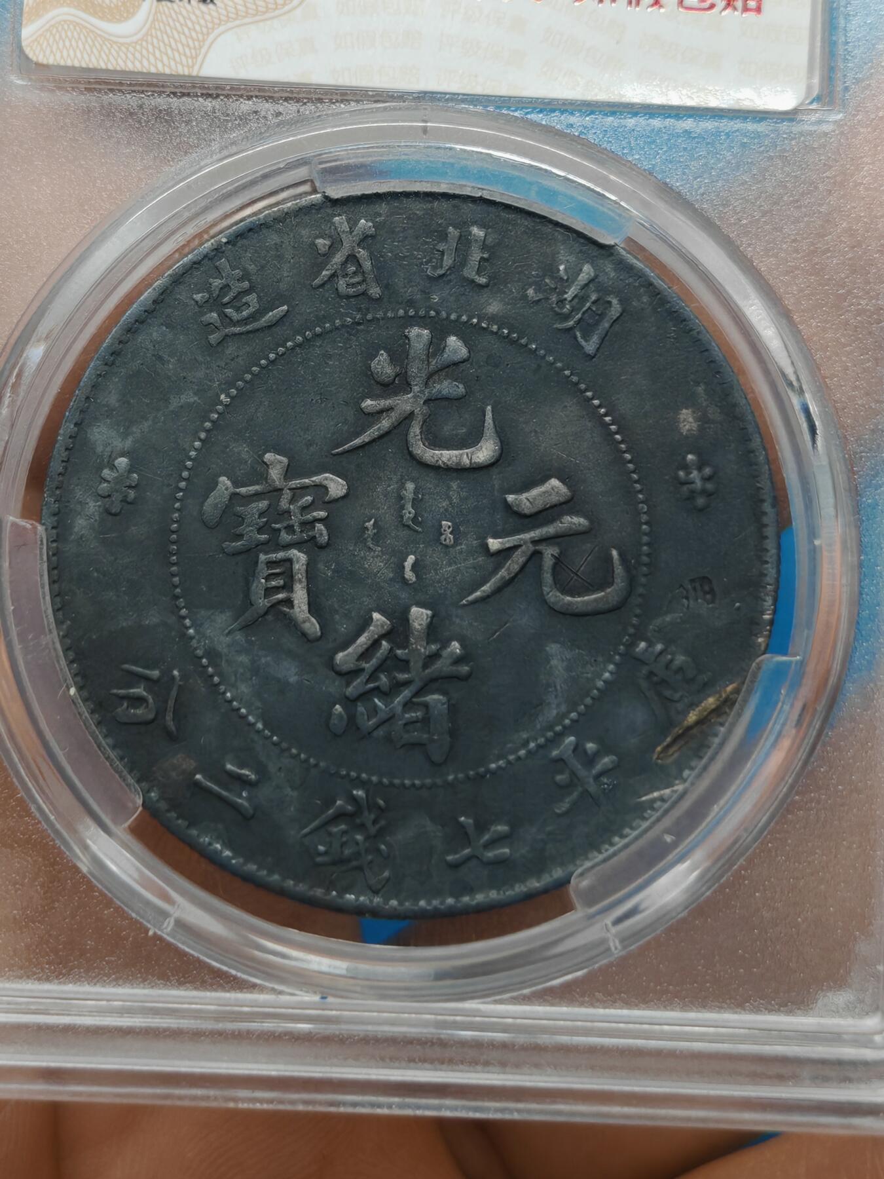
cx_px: 442
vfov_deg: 20.7
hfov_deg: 15.6
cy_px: 590
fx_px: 3235
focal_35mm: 95
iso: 50
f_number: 1.6
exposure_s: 1/130
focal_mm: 7.62
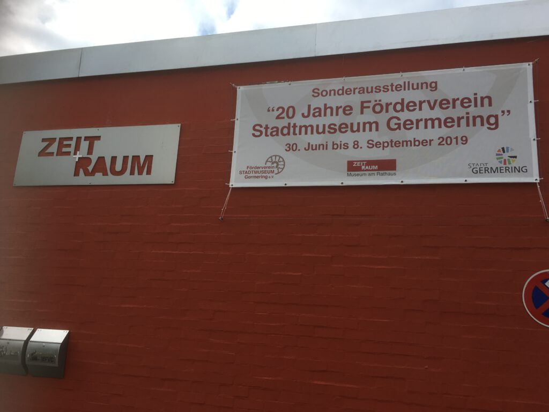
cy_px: 206
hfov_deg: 61.7
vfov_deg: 48.2
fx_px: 460
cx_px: 274
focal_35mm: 29
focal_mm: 4.15
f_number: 2.2
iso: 25
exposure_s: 1/761
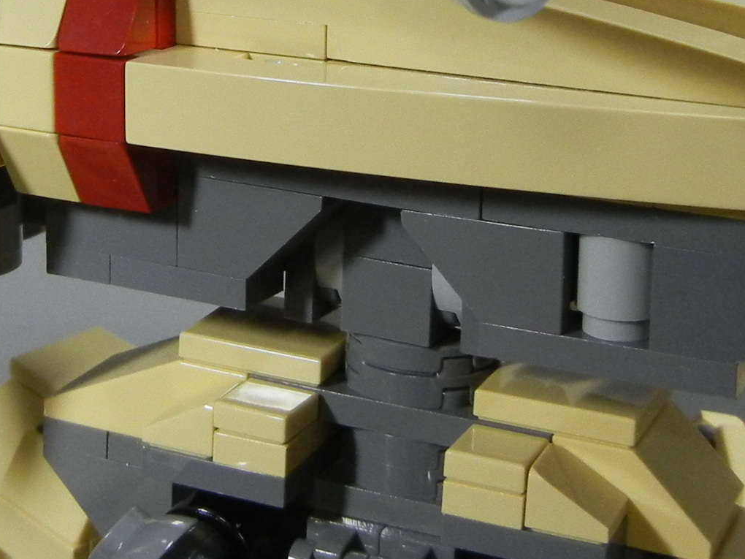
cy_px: 113
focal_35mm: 96
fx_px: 2066
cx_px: 202
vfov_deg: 15.3
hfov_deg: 20.3
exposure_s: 1/69.7
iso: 400
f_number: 3.5
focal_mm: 5.4
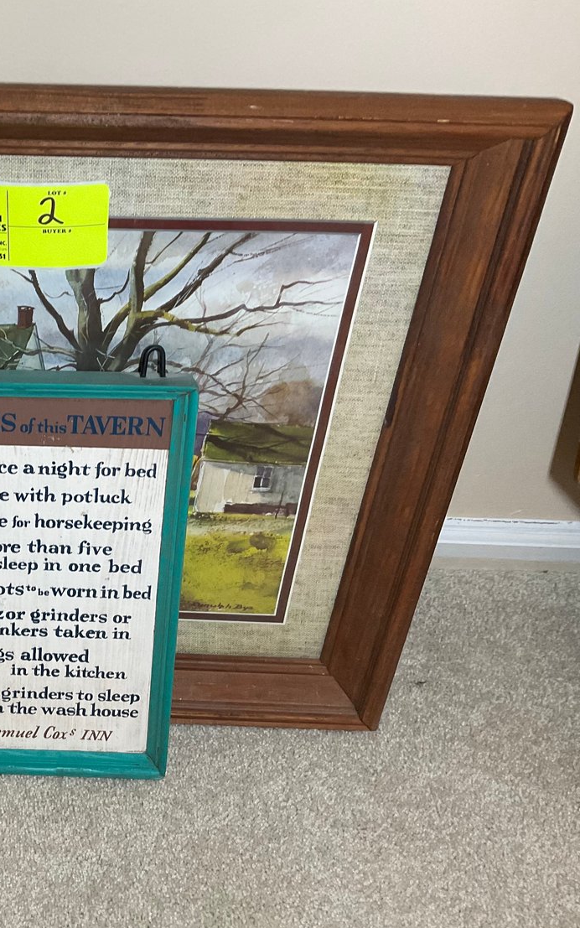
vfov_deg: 47.2
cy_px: 461
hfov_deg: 28.4
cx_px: -20
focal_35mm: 42
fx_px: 1062
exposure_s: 1/60
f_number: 1.8
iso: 80
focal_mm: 3
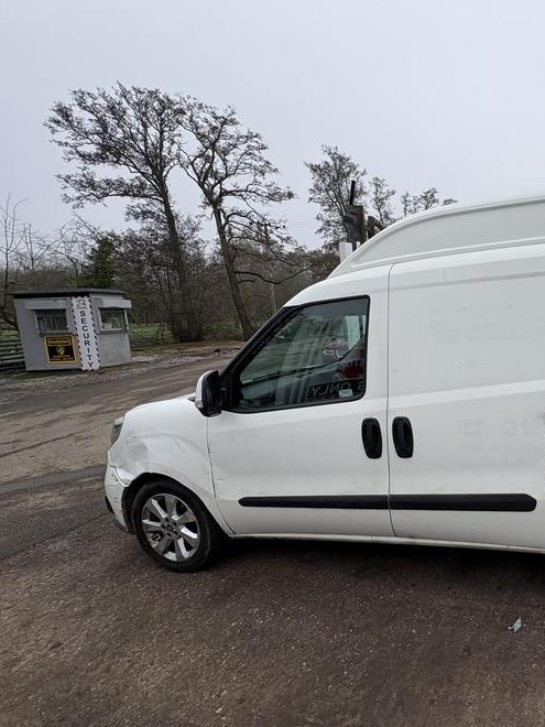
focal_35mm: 19
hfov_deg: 58.7
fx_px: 399
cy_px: 359
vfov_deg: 84.7
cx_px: 490
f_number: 2.2
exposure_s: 1/821
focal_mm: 2.22
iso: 50
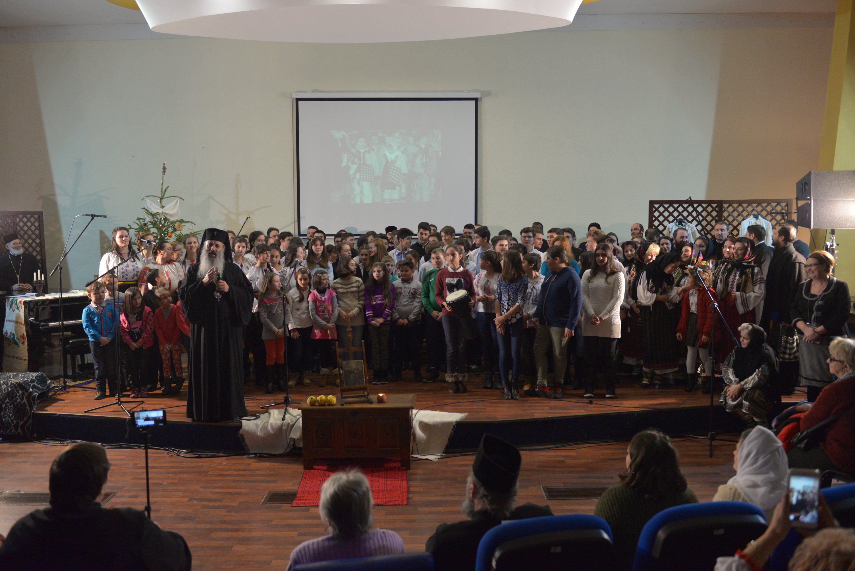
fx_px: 689
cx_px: 428
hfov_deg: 63.6
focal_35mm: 29
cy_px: 286
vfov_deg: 45.0
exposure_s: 1/160
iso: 2000
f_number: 2.8
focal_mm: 29
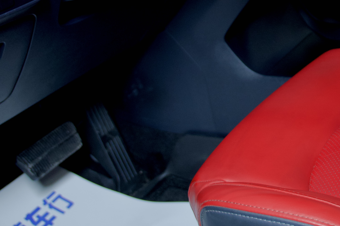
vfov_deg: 17.8
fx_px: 708
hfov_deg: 25.2
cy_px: 1
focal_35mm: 75
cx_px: 369
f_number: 2.8
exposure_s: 1/100
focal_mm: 18
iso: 160
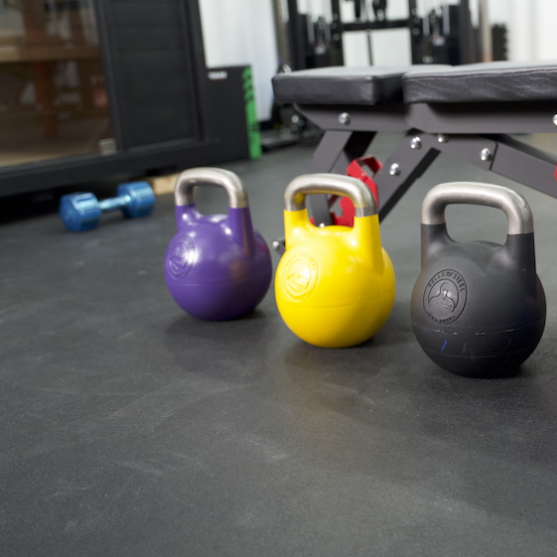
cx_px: 401
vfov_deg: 36.8
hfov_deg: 36.1
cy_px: 259
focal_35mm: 46
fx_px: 837
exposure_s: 1/160
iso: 2000
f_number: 2.8
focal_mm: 33
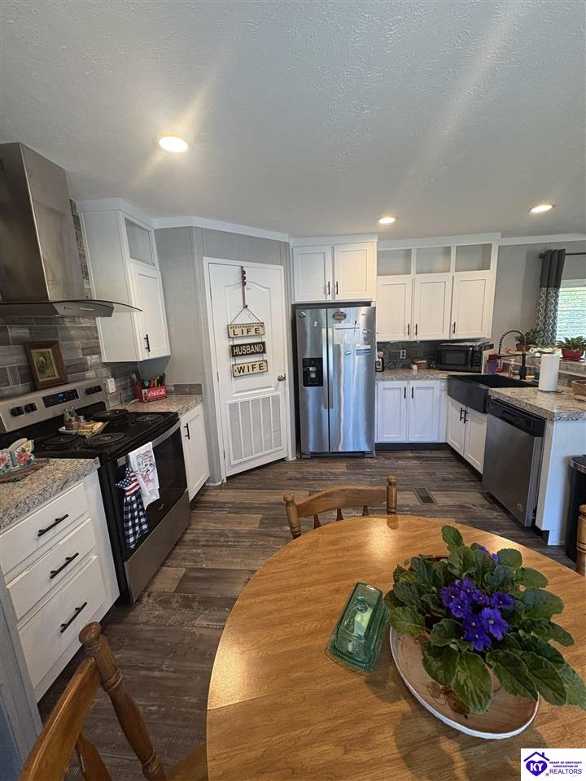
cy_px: 390
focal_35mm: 14
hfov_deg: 85.7
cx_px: 293
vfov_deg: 102.1
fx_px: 316
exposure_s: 1/60
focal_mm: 2.22
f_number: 2.2
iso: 125
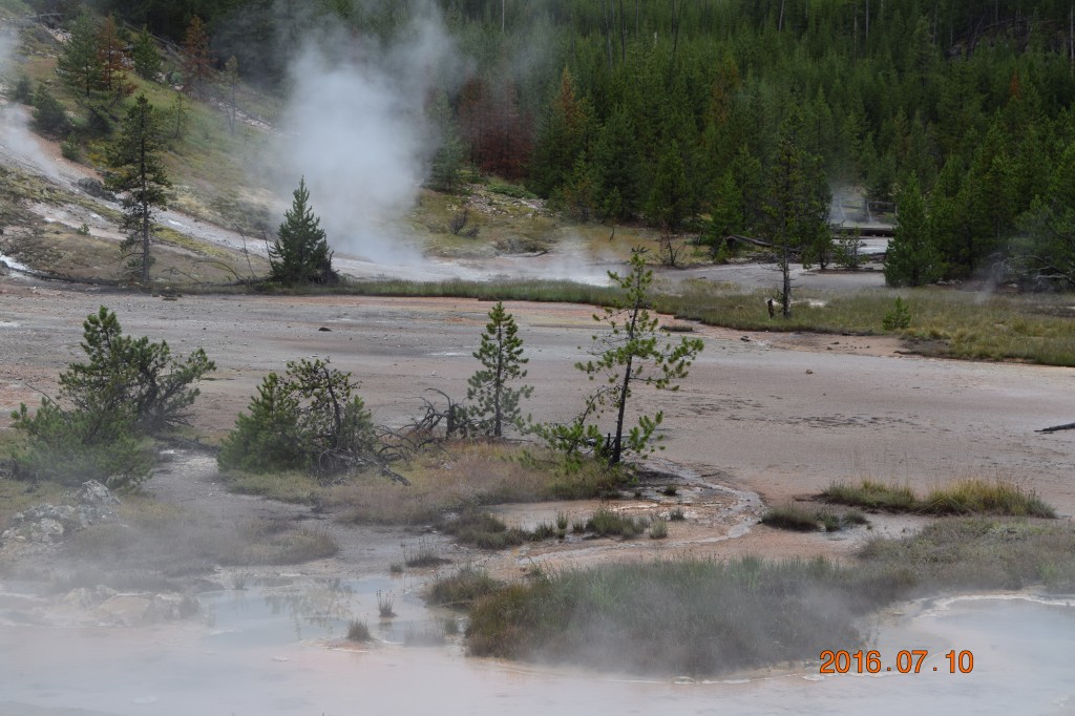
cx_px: 538
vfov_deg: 16.5
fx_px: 2463
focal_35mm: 82
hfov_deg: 24.6
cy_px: 358
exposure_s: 1/250
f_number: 8
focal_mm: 55
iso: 220
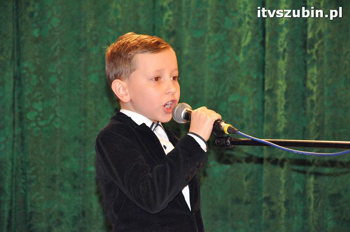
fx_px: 1530
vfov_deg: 8.7
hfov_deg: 13.1
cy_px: 116
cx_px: 175
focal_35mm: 158
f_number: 5.6
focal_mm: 105
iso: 2000
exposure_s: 1/60
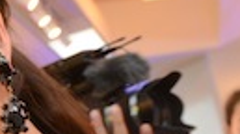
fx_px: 743
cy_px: 193
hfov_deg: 16.4
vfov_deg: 10.0
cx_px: -143
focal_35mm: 117
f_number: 5
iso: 1250
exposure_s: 1/40
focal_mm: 24
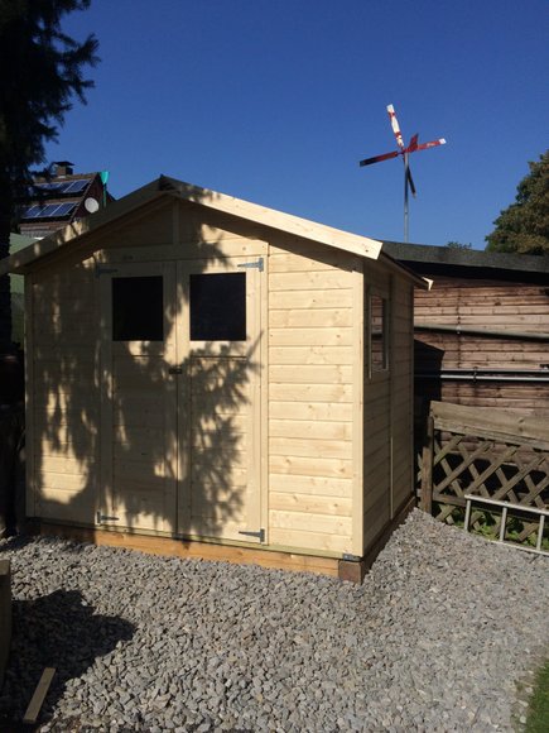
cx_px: 274
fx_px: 613
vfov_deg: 61.7
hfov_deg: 48.2
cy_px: 366
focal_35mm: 29
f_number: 2.2
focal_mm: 4.15
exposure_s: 1/4566
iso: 32
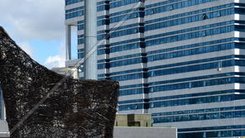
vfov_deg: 7.4
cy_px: 178
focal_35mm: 162
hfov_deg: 13.0
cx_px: -36
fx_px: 1050
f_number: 9
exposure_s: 1/200
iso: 100
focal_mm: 35
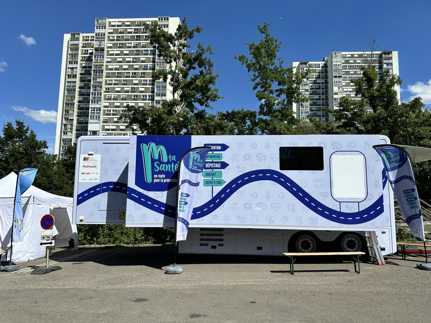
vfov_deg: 56.8
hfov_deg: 71.6
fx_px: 299
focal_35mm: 24
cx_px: 216
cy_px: 162
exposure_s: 1/6623
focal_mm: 6.86
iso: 80
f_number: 1.78
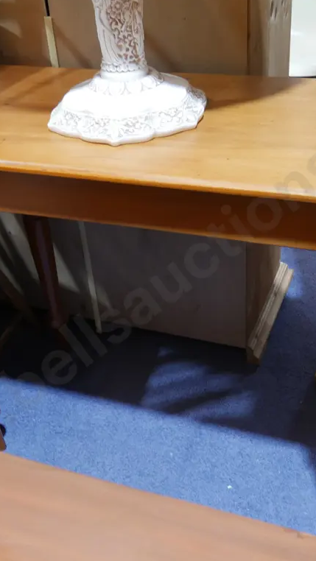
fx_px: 610
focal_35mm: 41
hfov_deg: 29.0
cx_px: 176
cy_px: 279
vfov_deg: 49.4
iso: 640
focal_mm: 14
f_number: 3.5
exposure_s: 1/60
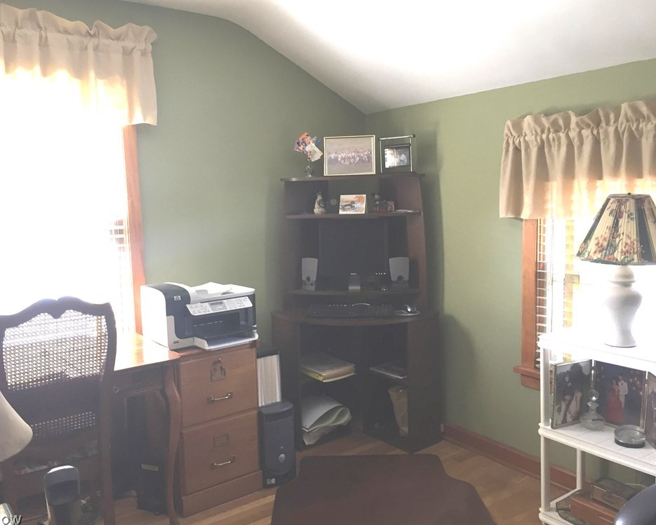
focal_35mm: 31
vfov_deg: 47.1
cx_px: 308
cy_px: 260
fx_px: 602
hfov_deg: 57.1
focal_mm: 4.15
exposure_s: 1/30
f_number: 2.2
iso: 80
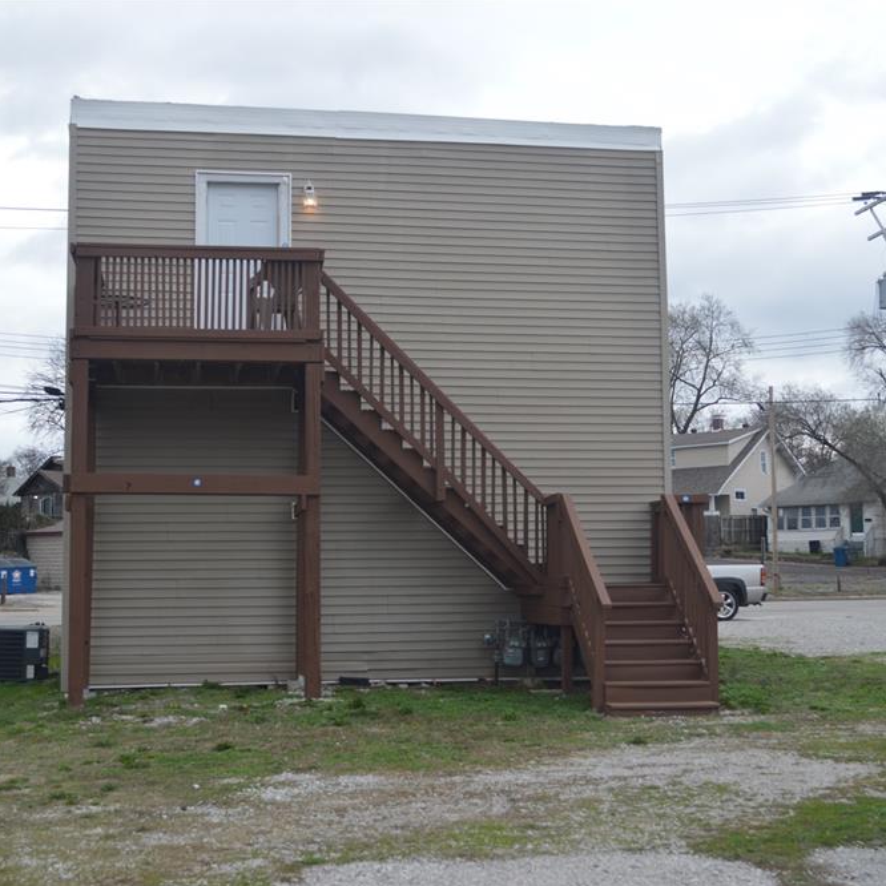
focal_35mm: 47
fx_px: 1361
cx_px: 463
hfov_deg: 36.1
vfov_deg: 36.1
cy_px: 450
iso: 140
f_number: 5.6
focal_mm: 24
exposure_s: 1/125
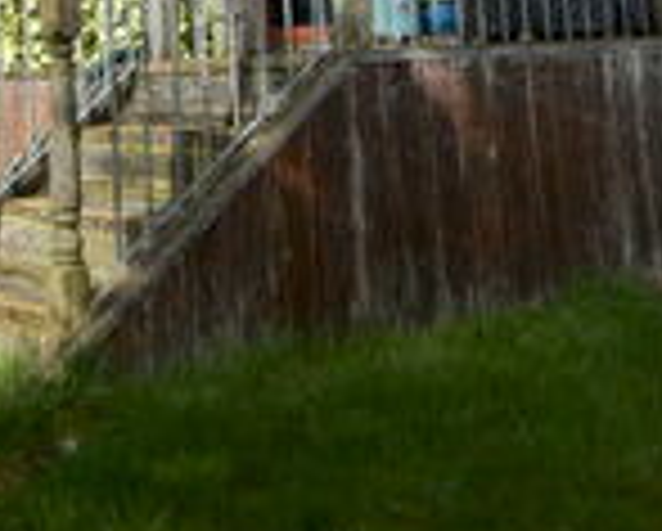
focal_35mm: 67
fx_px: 1314
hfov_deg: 27.9
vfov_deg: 20.1
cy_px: -232
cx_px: 176
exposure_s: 1/320
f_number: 9
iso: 200
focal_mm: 10
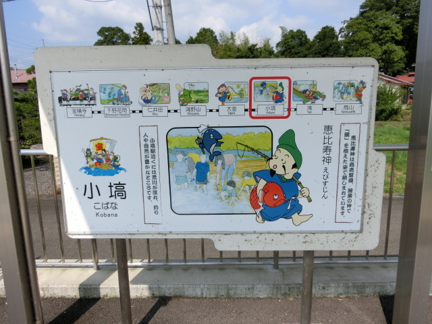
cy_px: 162
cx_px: 216
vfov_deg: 54.9
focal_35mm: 25
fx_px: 312
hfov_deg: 69.4
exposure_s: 1/250
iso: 80
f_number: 7
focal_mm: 4.5
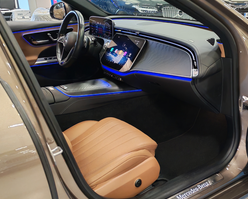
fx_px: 316
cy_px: 109
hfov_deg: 42.1
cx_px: 174
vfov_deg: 34.9
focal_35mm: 43
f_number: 1.9
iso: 800
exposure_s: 1/100
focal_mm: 6.12
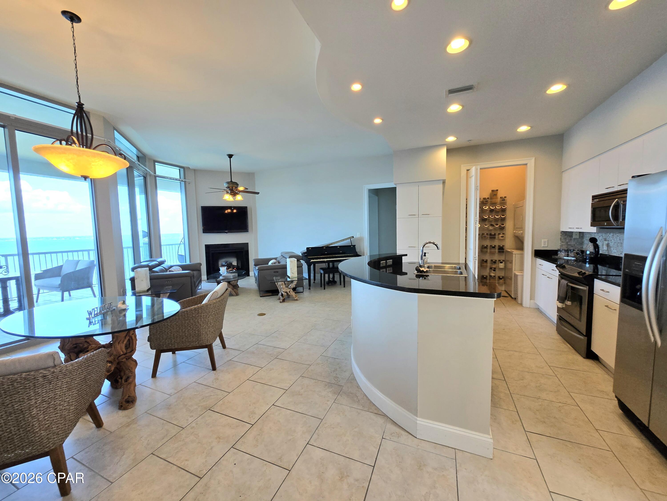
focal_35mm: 13
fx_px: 250
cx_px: 334
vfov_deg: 89.9
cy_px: 250
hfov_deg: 106.2
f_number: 2.2
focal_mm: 1.7
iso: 50
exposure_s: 1/60.2
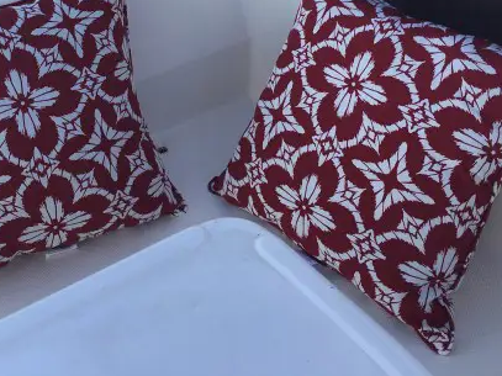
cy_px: 14
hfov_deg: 33.5
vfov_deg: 24.6
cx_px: 169
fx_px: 826
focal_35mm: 57
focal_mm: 4.15
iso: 25
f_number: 2.2
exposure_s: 1/663
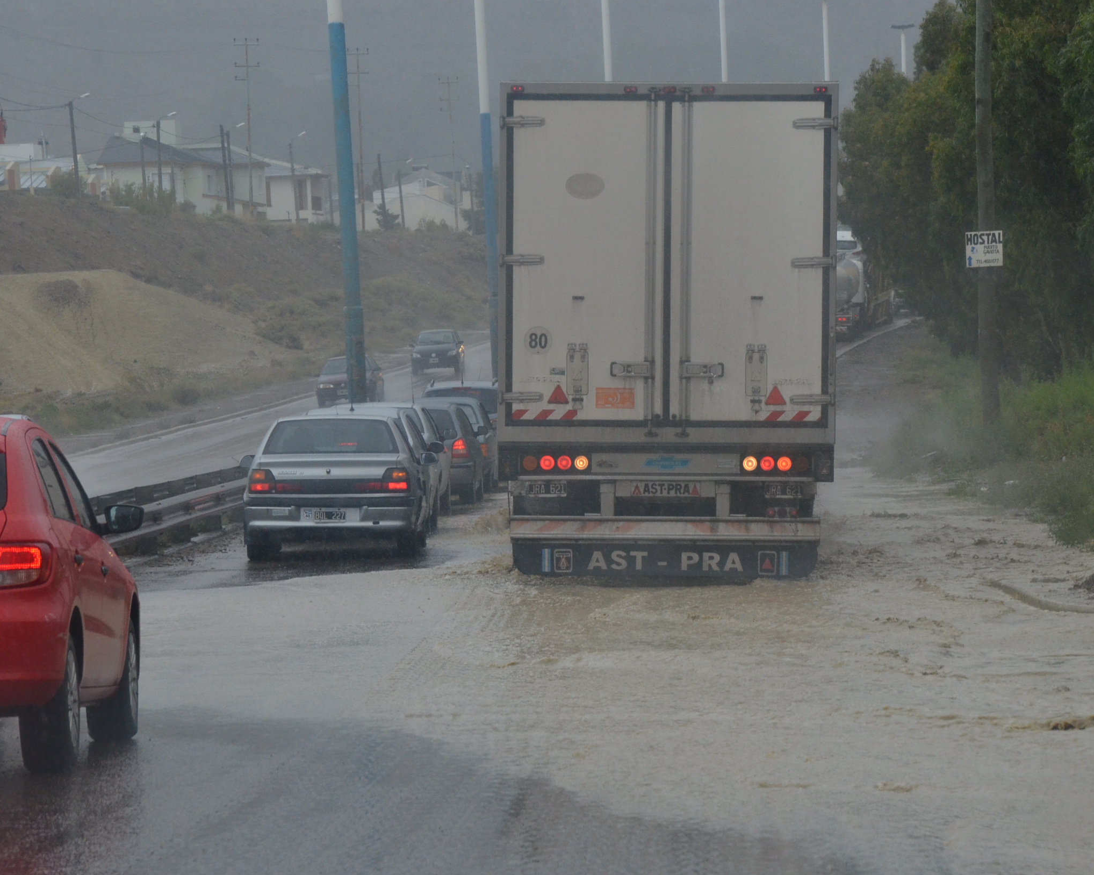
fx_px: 5781
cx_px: 614
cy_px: 438
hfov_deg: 10.8
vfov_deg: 8.7
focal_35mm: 179
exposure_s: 1/500
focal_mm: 105
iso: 1250
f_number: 11
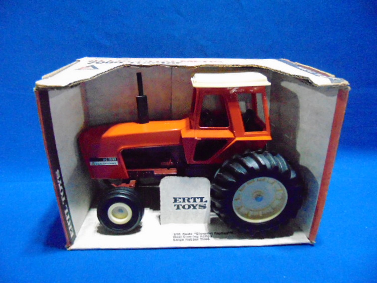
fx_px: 272
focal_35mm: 25
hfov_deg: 69.4
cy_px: 142
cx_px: 188
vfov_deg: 54.9
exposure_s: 1/160
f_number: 3
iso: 1600
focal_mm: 4.5
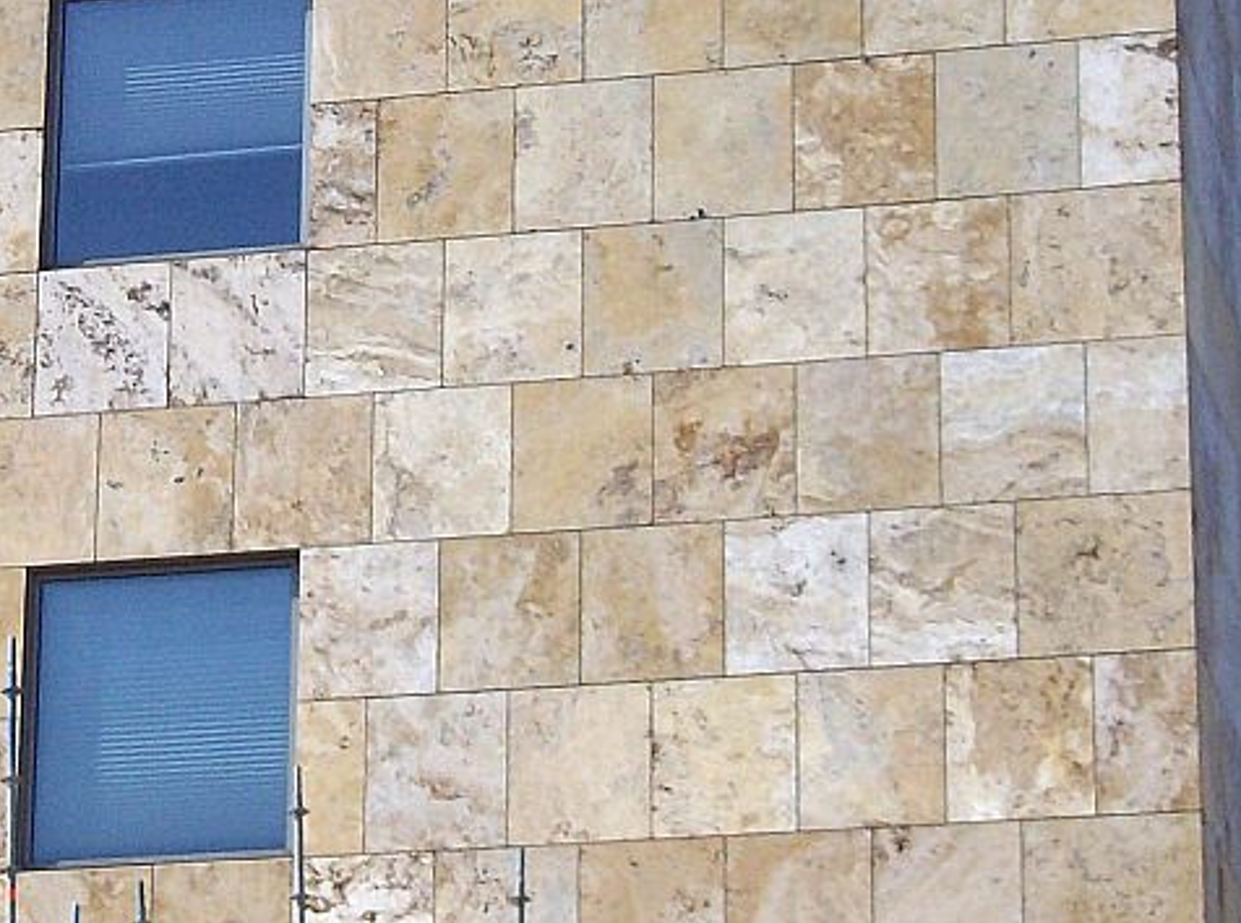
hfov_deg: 10.7
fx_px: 6541
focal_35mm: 183
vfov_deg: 8.0
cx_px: -3
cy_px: 69
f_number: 6.9
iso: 100
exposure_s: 1/605
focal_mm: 14.1
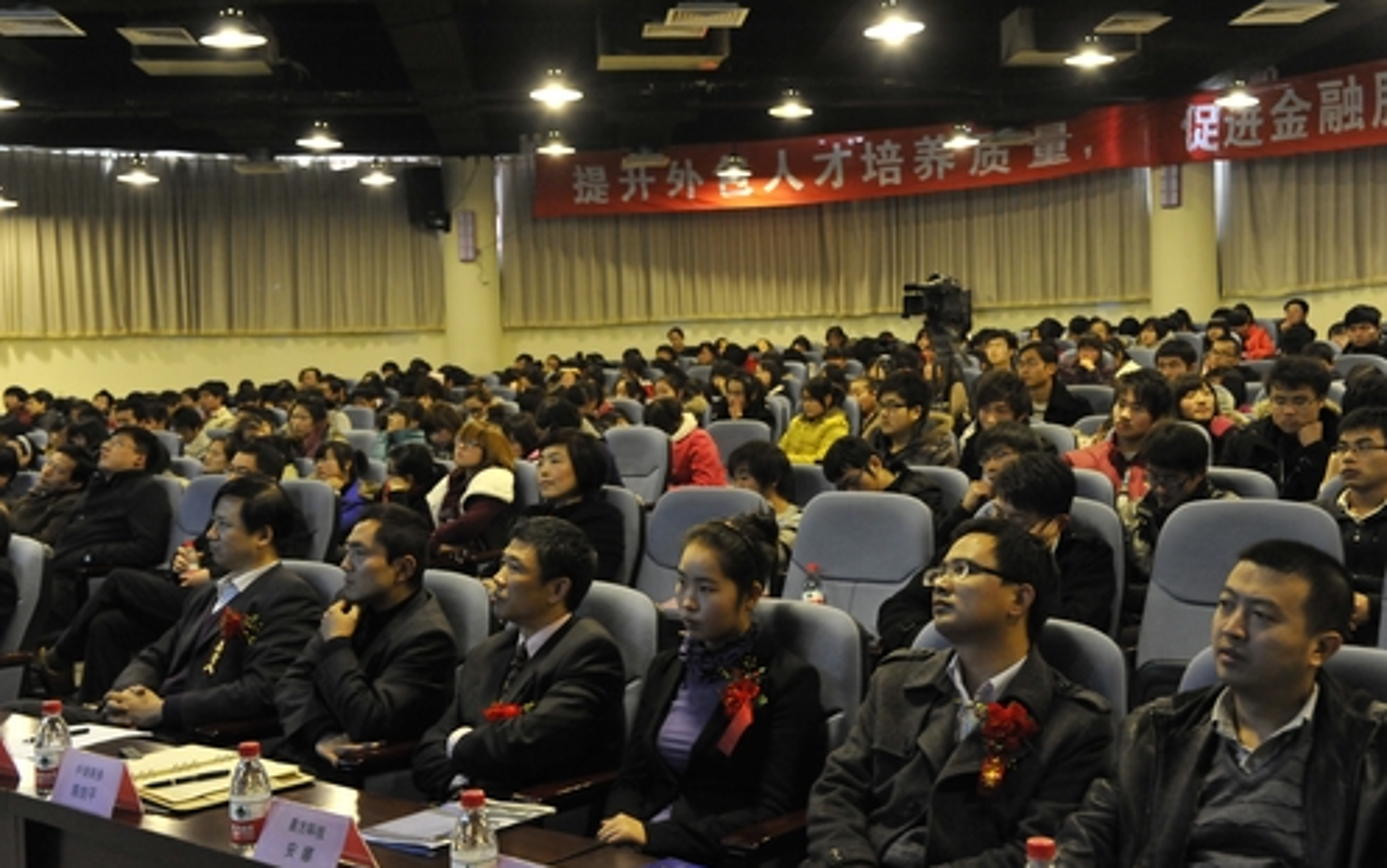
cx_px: 692
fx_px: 1550
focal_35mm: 41
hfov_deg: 48.2
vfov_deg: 31.3
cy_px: 437
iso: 4000
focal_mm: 40
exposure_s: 1/50
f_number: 5.6
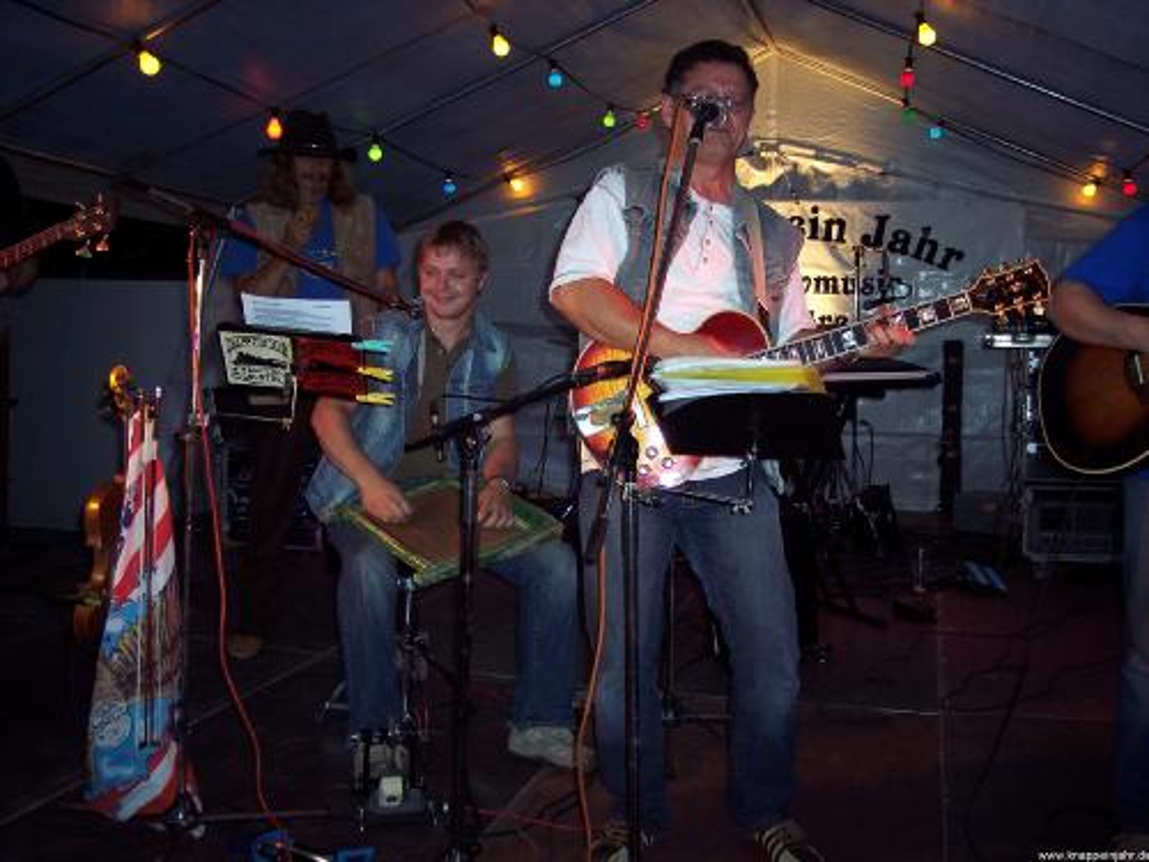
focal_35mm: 39
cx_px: 574
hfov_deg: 47.9
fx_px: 1295
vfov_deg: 36.8
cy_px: 431
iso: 100
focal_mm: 8
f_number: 2.8
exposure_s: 1/60
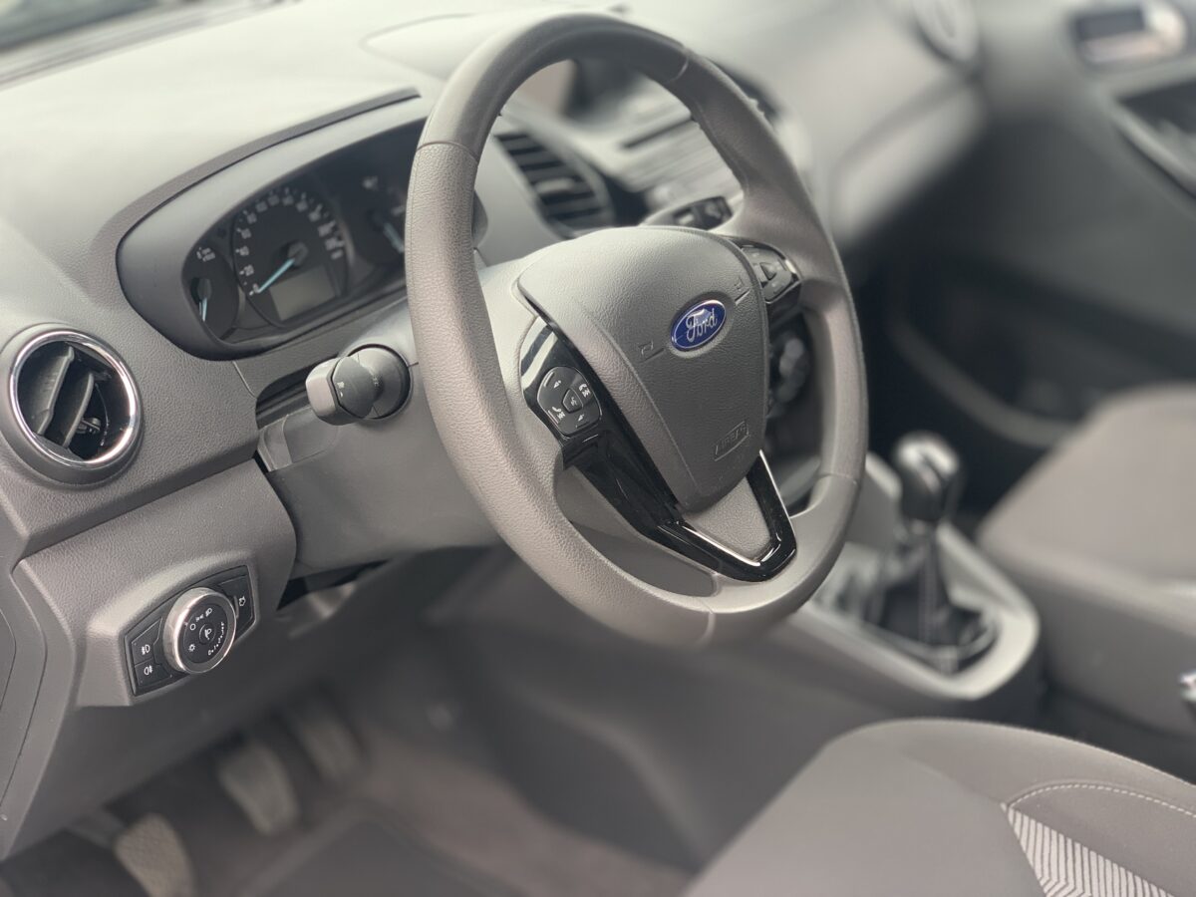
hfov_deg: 36.8
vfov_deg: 28.0
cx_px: 598
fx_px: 1797
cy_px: 448
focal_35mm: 52
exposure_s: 1/122
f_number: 2.4
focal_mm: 6
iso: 80
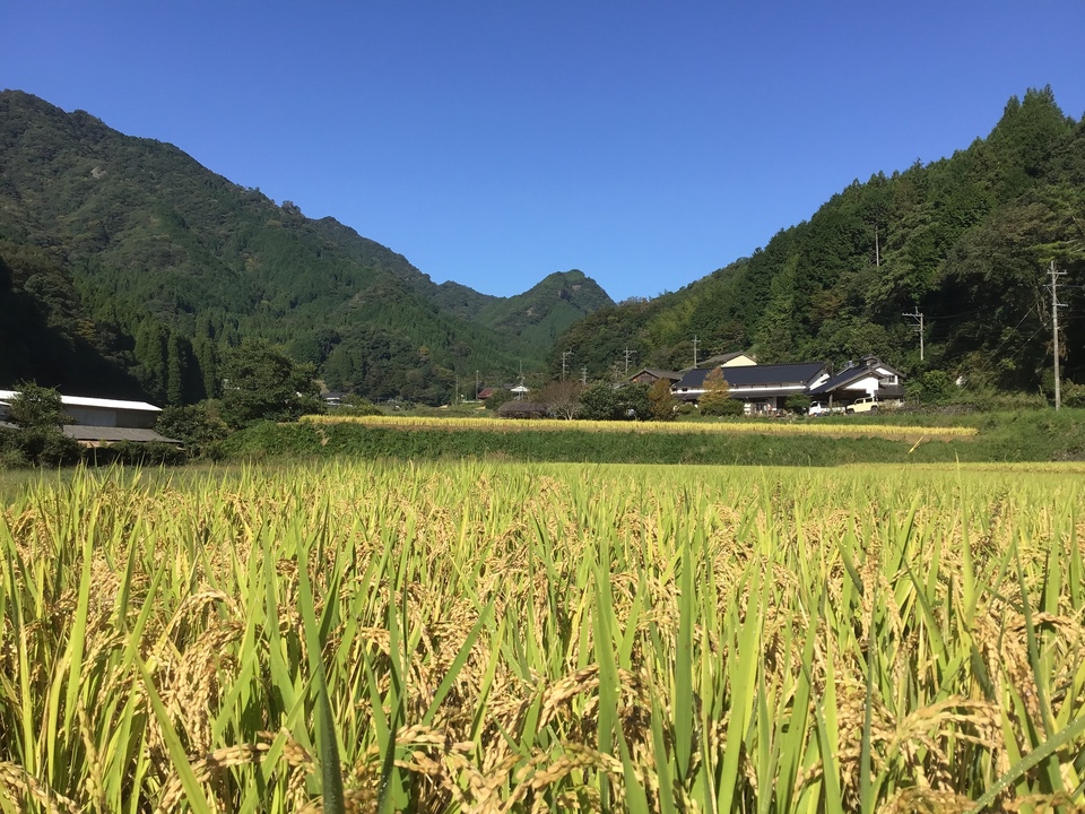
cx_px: 542
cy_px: 407
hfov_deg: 58.4
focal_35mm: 31
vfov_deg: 45.4
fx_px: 972
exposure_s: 1/1199
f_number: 2.4
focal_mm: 3.3
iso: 25
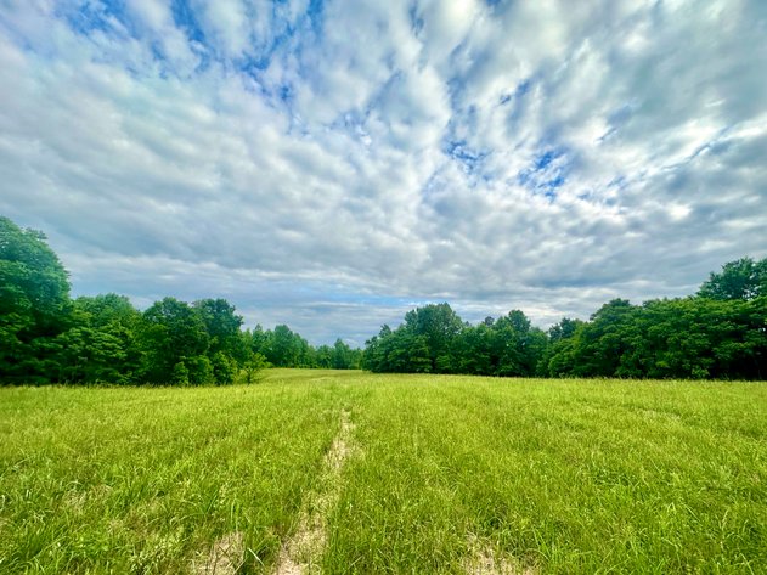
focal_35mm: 14
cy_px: 288
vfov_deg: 85.7
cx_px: 384
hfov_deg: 102.1
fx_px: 310
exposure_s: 1/2053
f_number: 2.2
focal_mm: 2.22
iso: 50
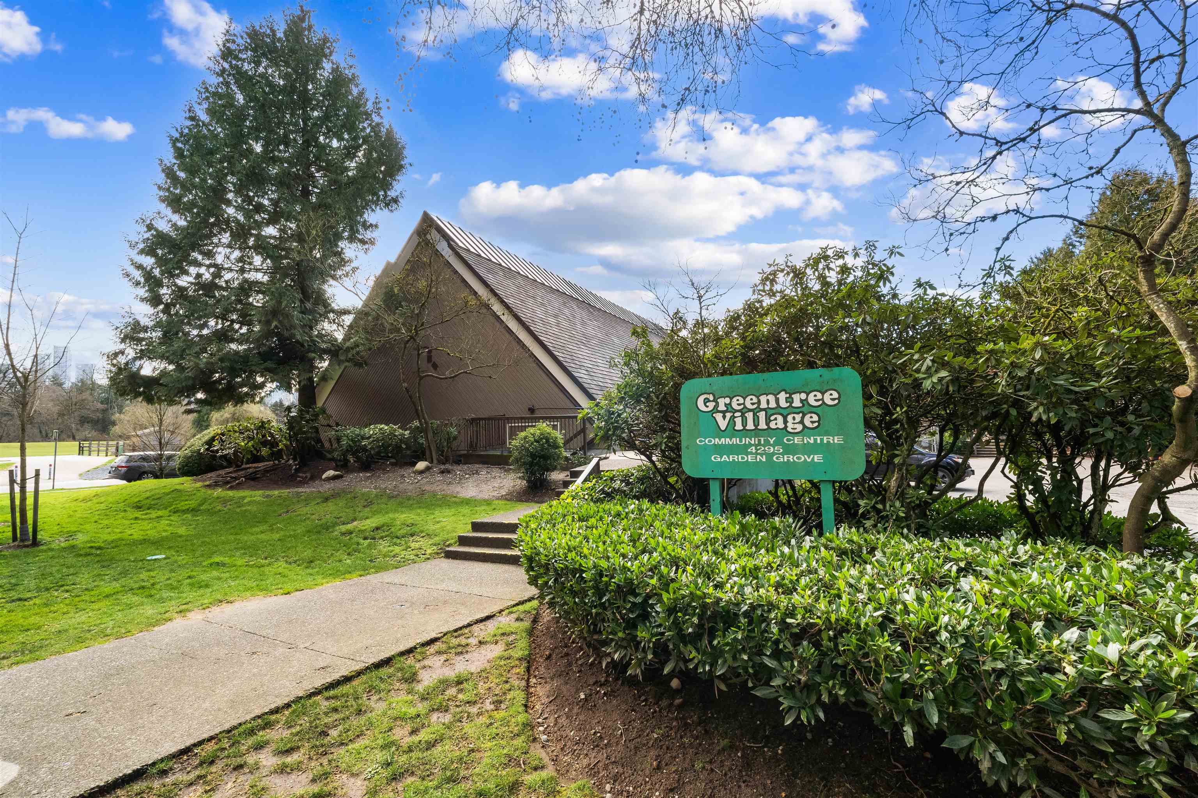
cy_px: 399
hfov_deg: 106.3
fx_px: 449
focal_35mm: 14
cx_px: 599
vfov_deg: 83.3
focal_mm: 9
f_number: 9
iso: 250
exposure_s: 1/160
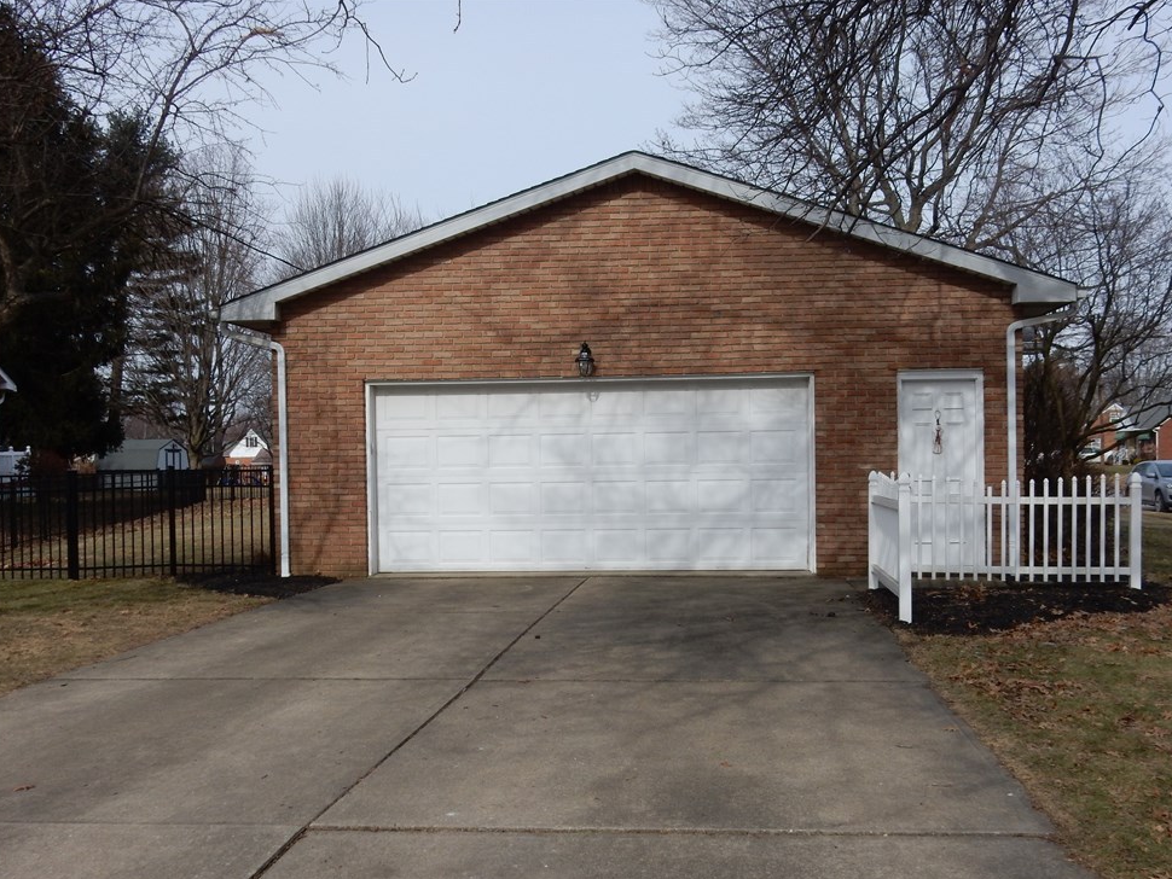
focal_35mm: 38
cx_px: 613
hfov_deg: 49.0
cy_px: 459
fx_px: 1287
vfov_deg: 37.7
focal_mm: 6.4
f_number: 4
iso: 125
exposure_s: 1/1000
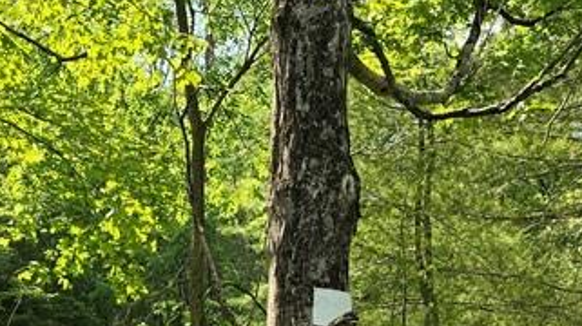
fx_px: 1234
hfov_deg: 25.6
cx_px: 47
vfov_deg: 14.0
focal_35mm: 80
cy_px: 503
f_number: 1.7
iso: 12
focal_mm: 6.3
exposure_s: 1/348
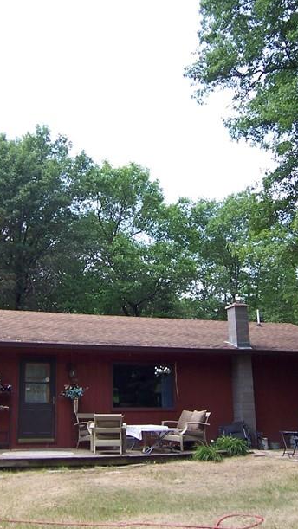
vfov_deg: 48.0
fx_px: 590
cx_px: 113
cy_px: 210
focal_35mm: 42
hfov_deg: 28.3
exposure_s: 1/320
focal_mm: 3.8
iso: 64
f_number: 2.8
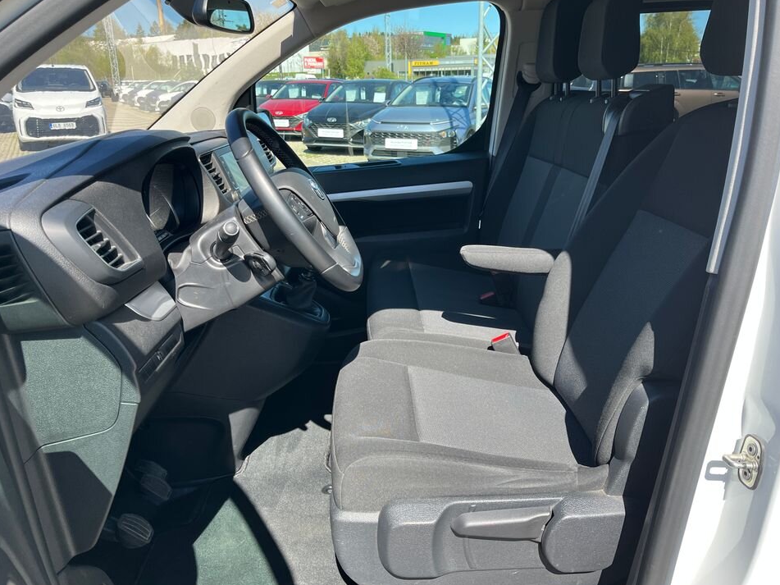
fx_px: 631
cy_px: 295
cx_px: 390
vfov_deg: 49.7
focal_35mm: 28
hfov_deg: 63.5
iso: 50
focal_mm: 5.1
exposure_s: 1/642
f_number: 1.6
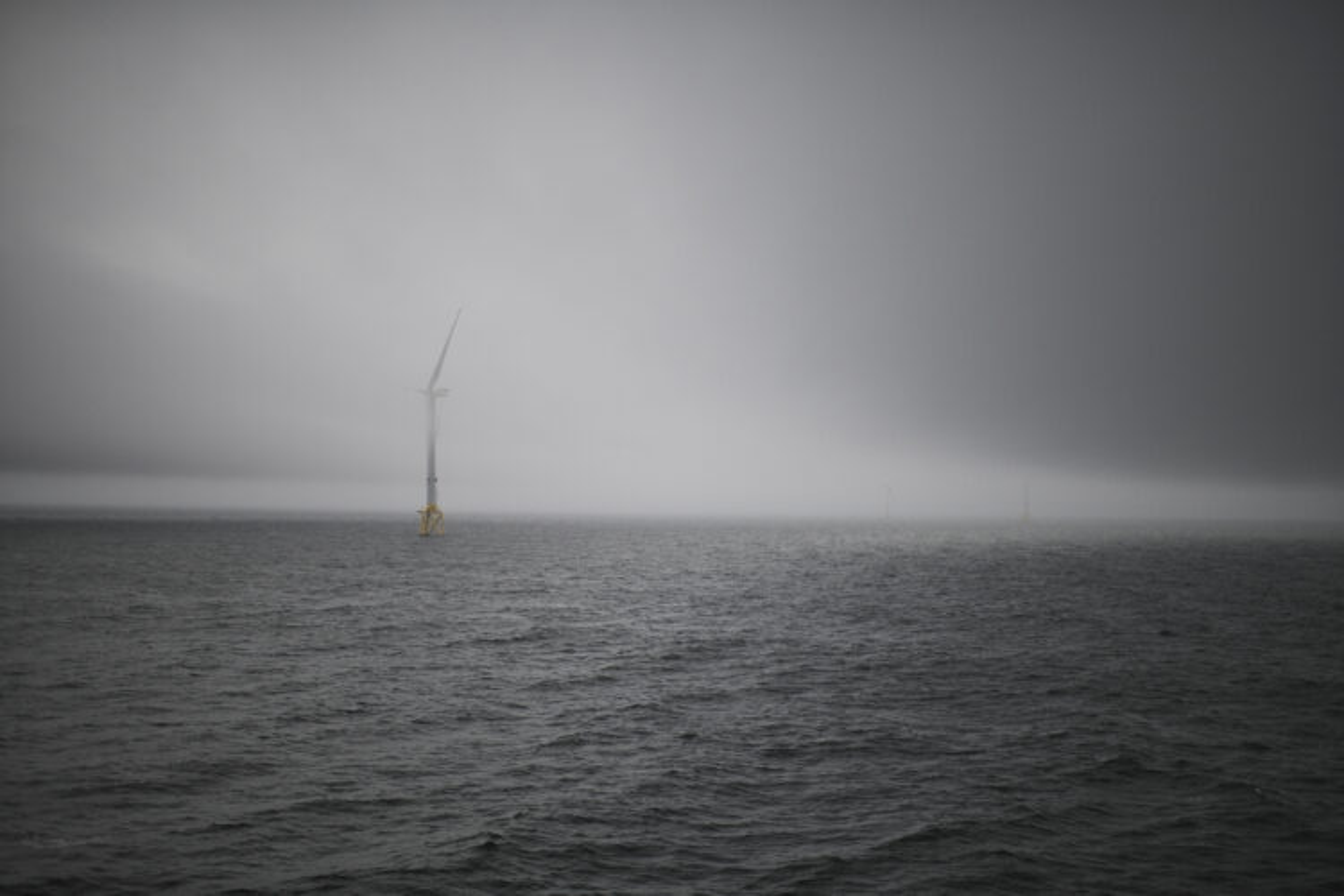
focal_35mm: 35
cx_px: 672
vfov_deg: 37.9
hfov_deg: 54.4
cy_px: 448
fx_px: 1307
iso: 200
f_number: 1.4
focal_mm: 35
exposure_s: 1/4000
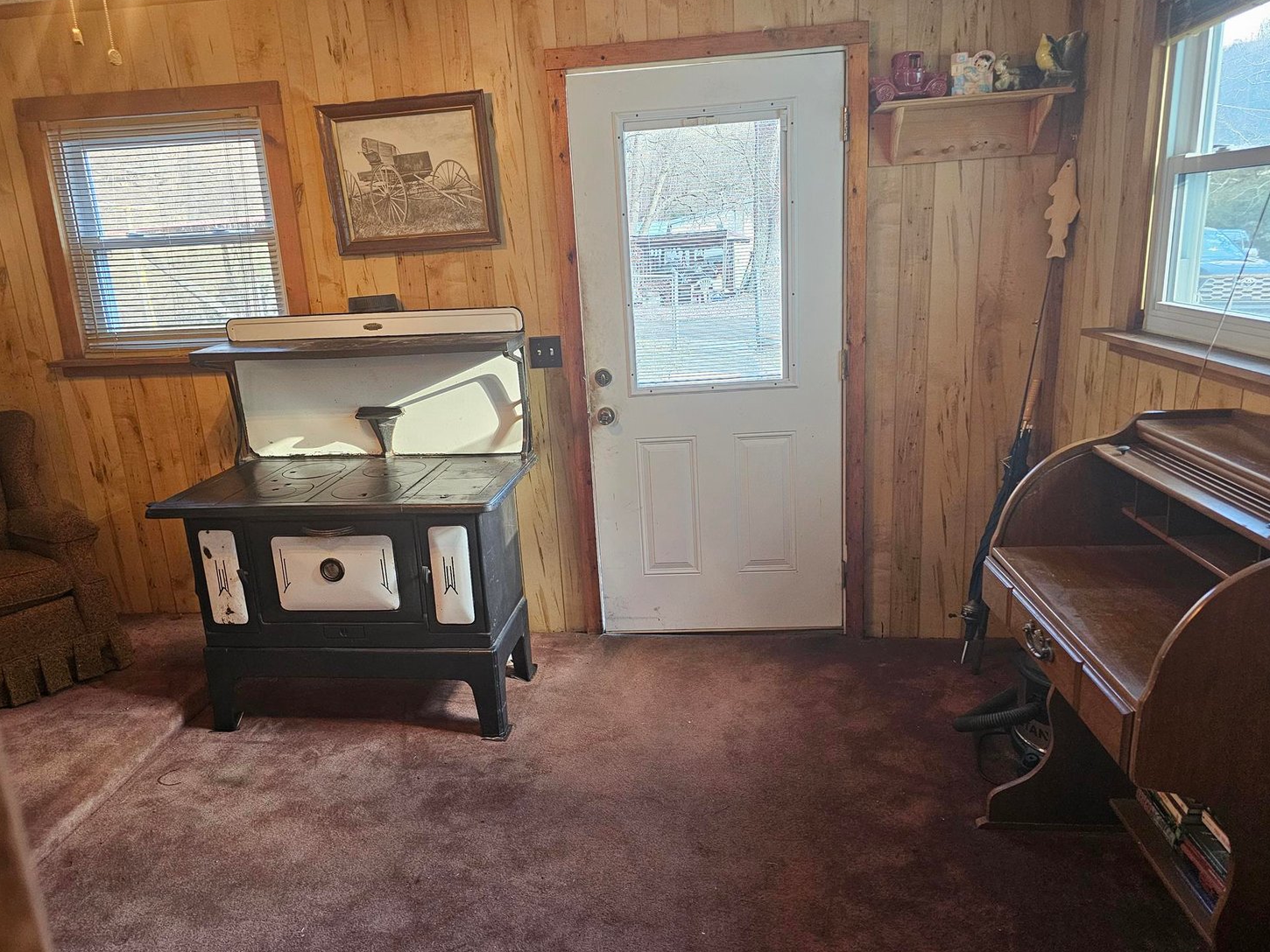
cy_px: 486
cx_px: 619
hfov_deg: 71.6
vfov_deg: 56.8
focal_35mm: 24
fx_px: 881
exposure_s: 1/120
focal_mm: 6.3
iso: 500
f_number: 1.7
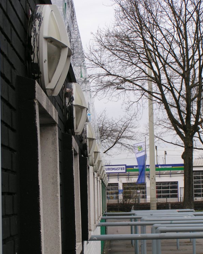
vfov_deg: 26.4
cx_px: 102
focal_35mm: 72
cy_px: 135
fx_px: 540
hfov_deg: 21.3
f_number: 4.5
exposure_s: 1/160
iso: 50
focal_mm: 10.5
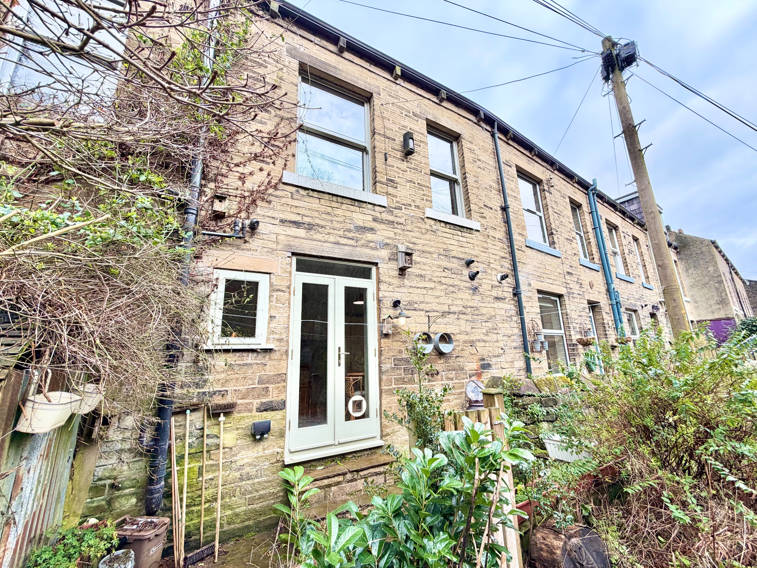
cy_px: 284
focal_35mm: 14
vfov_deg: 85.7
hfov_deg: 102.1
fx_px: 306
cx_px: 378
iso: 40
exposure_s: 1/231
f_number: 2.2
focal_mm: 2.22
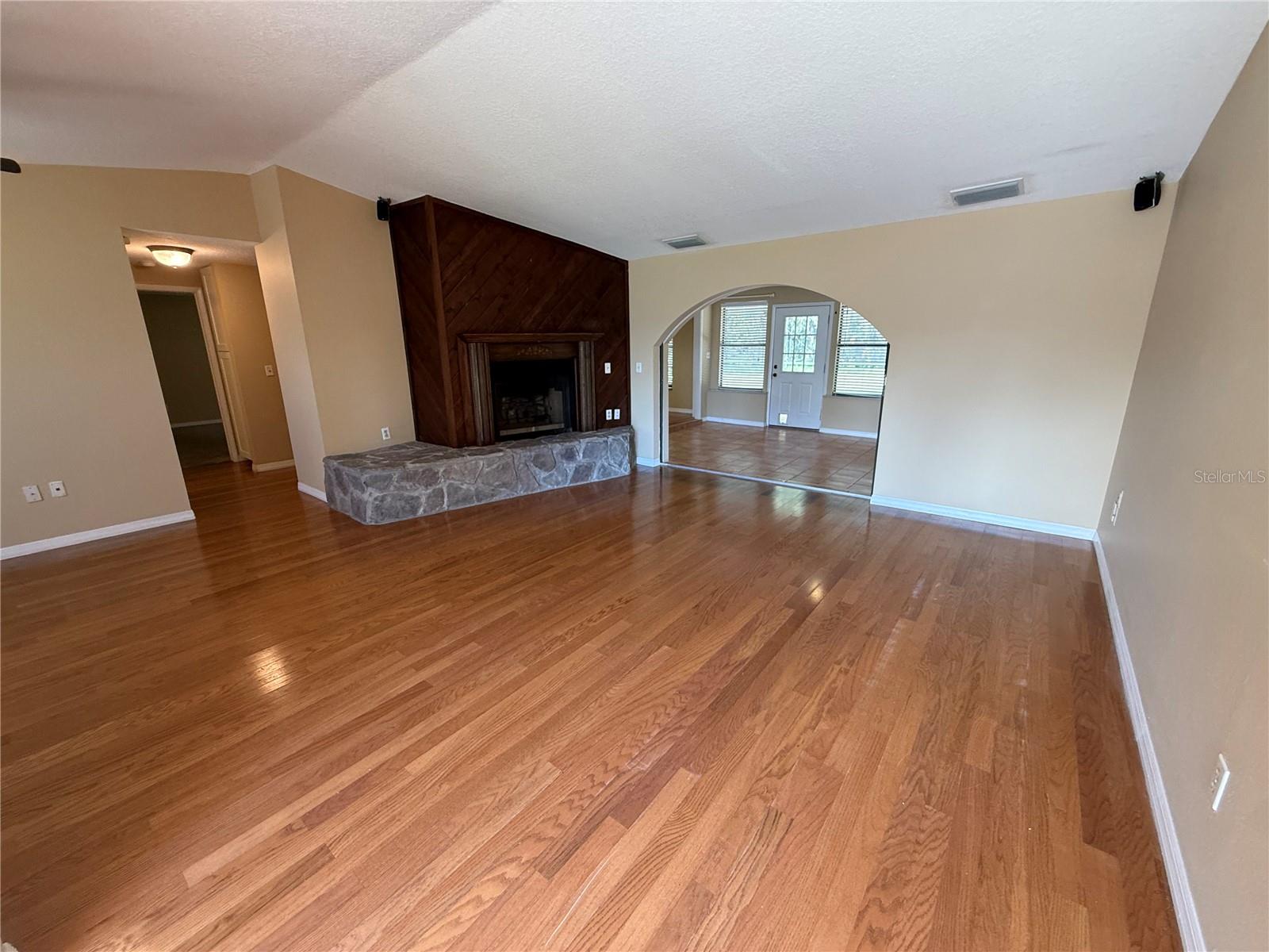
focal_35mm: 14
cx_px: 634
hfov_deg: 102.1
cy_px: 476
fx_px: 513
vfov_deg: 85.7
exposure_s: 1/120
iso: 200
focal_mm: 2.22
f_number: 2.2
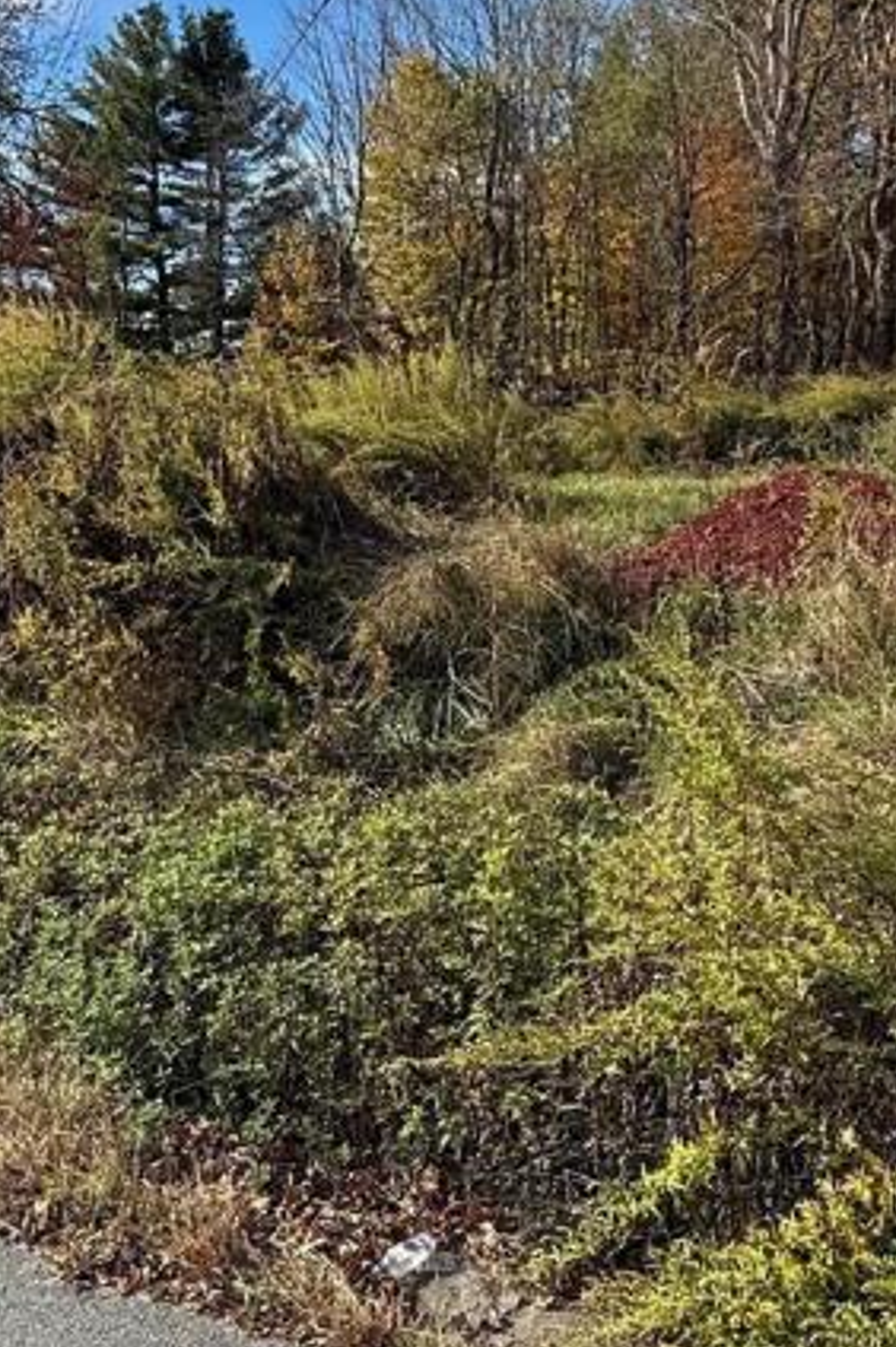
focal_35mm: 33
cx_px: 270
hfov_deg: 39.2
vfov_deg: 57.1
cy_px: 597
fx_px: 1234
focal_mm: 2.22
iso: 64
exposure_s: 1/1001
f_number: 2.2
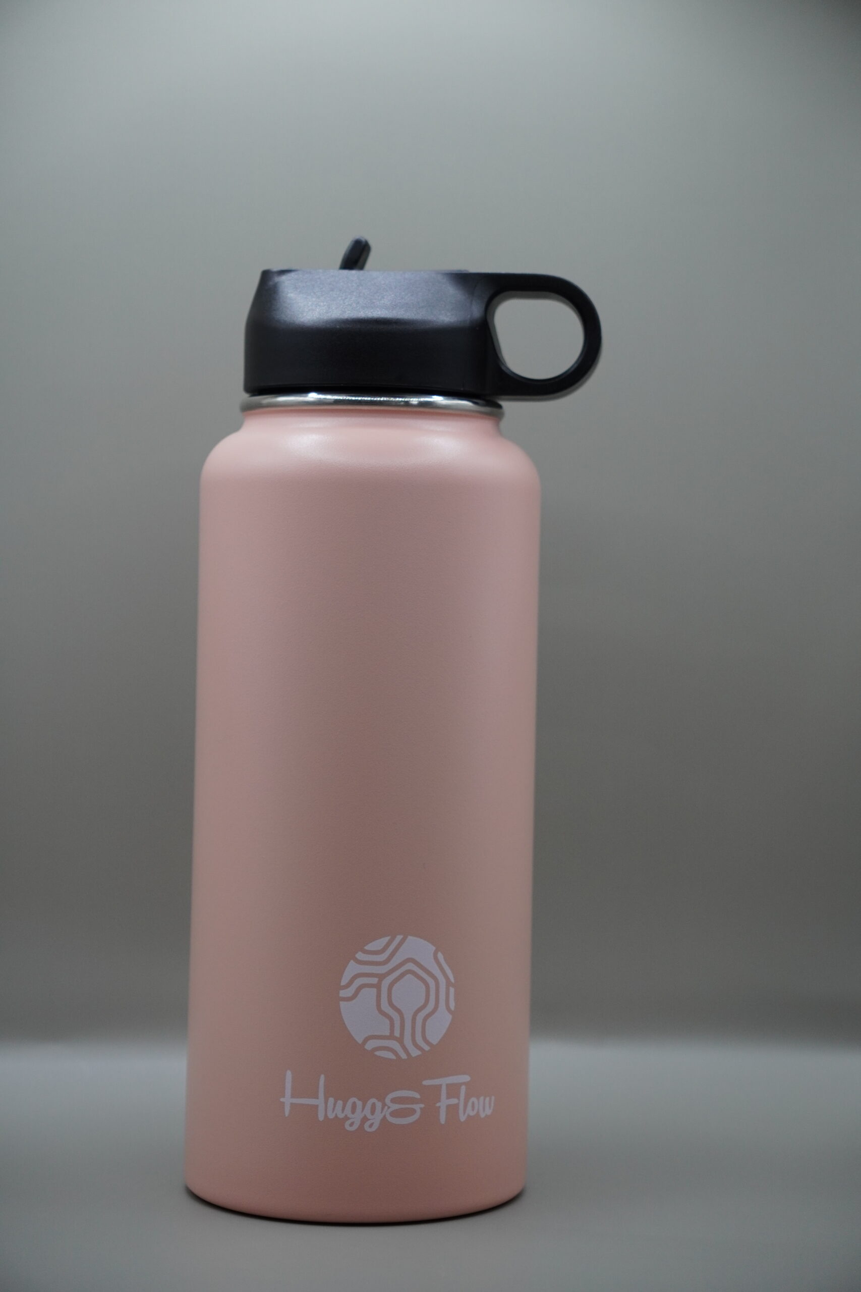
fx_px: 2690
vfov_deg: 27.0
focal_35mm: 75
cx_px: 430
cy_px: 646
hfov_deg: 18.2
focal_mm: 50
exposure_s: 1/160
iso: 640
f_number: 4
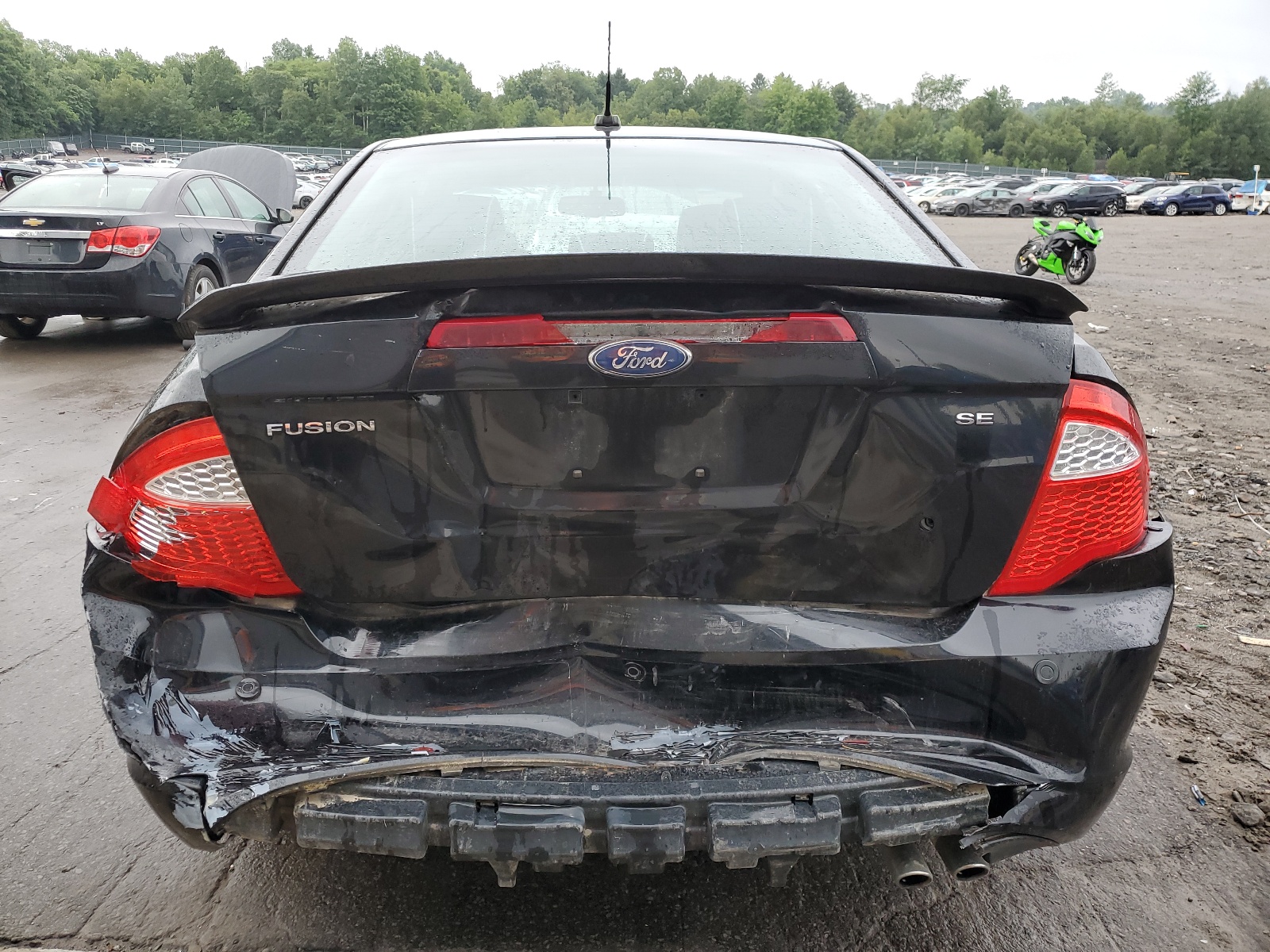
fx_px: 954
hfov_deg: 67.3
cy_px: 476
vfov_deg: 53.1
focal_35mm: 26
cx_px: 635
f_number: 1.5
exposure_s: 1/120
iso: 57
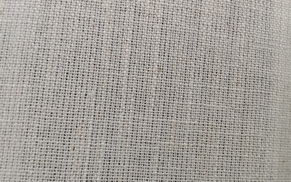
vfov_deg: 44.3
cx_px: 145
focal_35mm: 28
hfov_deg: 66.5
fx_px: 222
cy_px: 109
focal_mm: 2.78
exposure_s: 1/100
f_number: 2
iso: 250
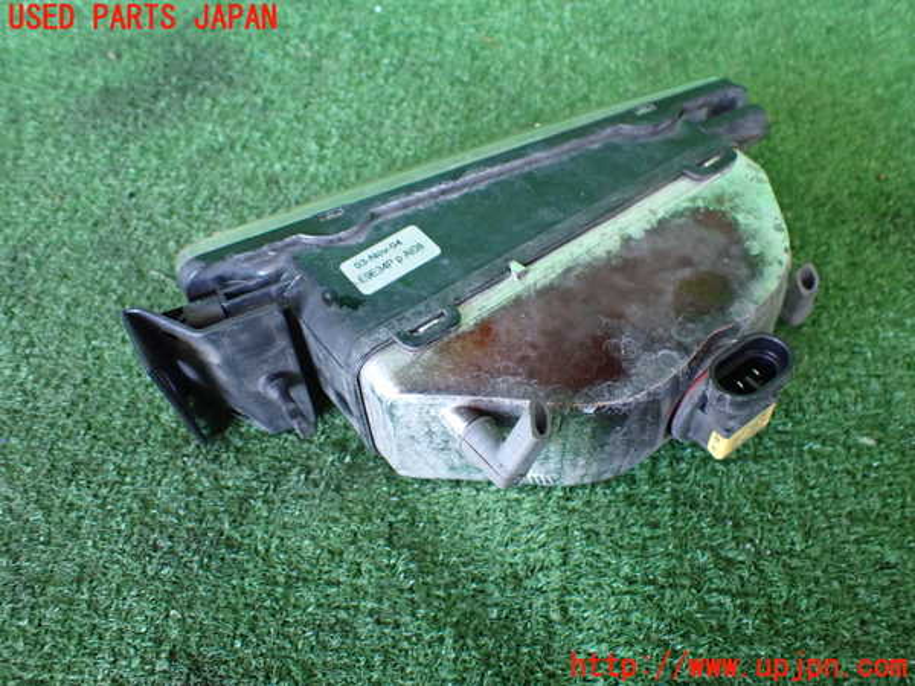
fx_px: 793
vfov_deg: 46.8
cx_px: 458
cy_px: 343
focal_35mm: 30
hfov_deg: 60.0
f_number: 2.3
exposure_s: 1/60
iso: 800
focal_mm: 5.4
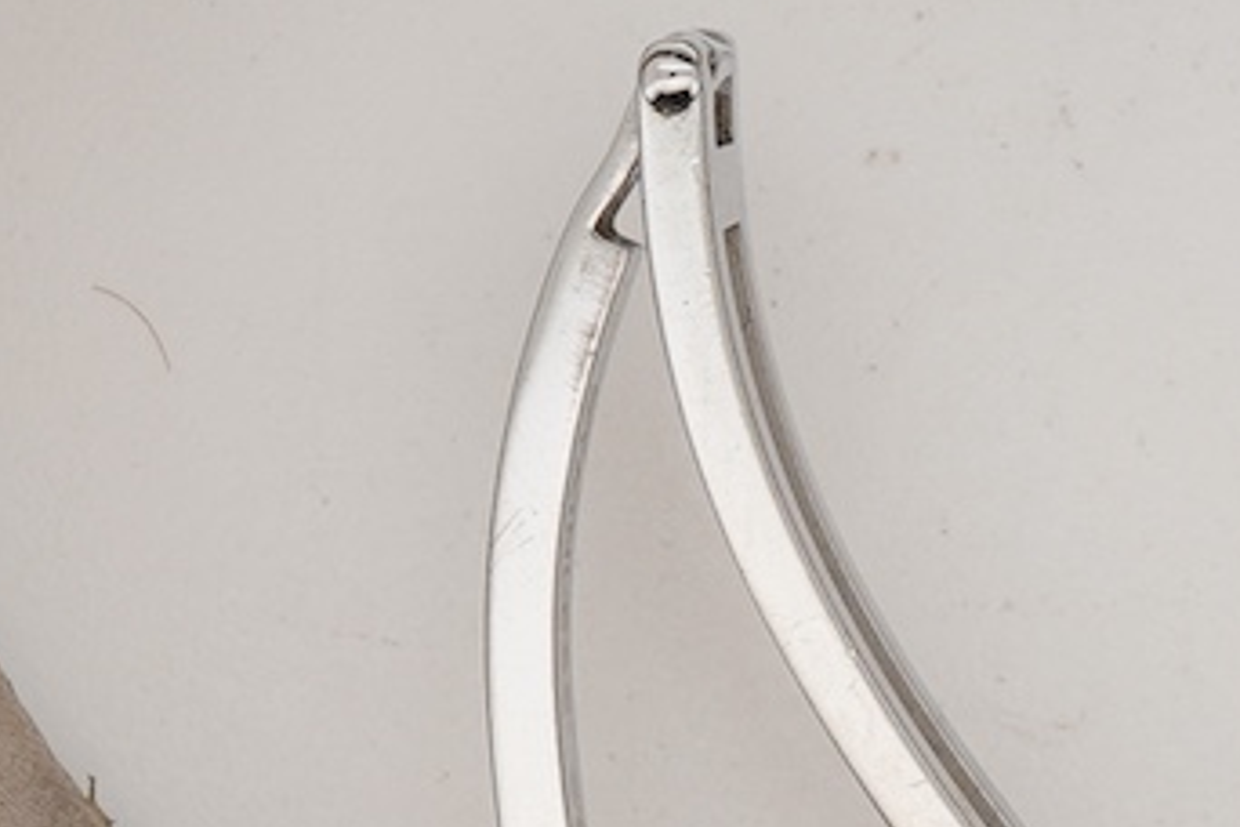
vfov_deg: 6.6
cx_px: 1186
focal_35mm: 207
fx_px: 7129
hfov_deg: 9.9
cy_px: 199
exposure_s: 1/160
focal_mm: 30
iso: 160
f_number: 22
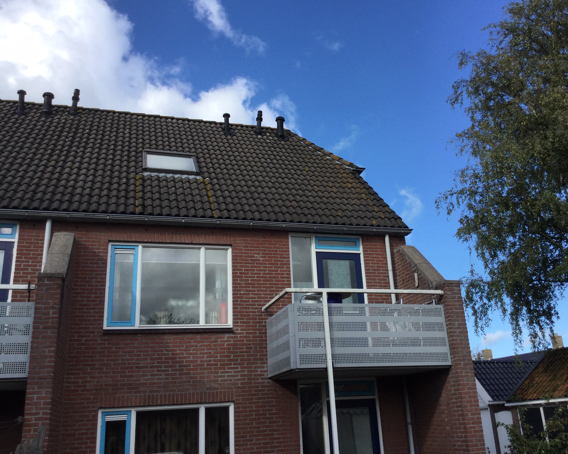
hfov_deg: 54.2
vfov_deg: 44.5
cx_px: 299
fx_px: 555
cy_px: 224
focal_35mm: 33
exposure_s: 1/970
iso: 25
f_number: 2.4
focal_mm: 3.3
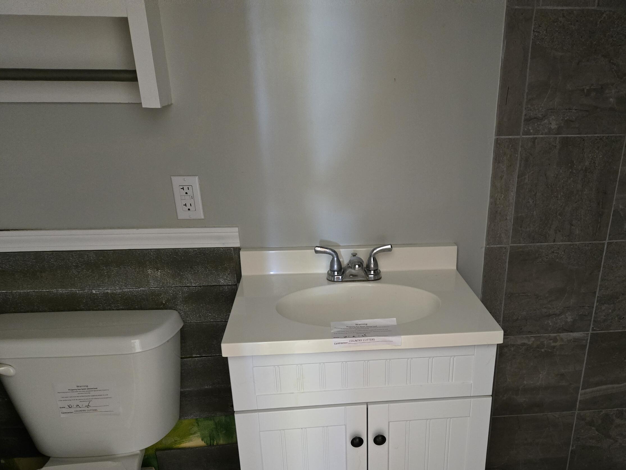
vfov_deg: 44.7
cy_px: 316
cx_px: 404
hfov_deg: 57.4
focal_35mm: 31
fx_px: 561
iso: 1000
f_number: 1.8
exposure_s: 1/60
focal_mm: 5.4
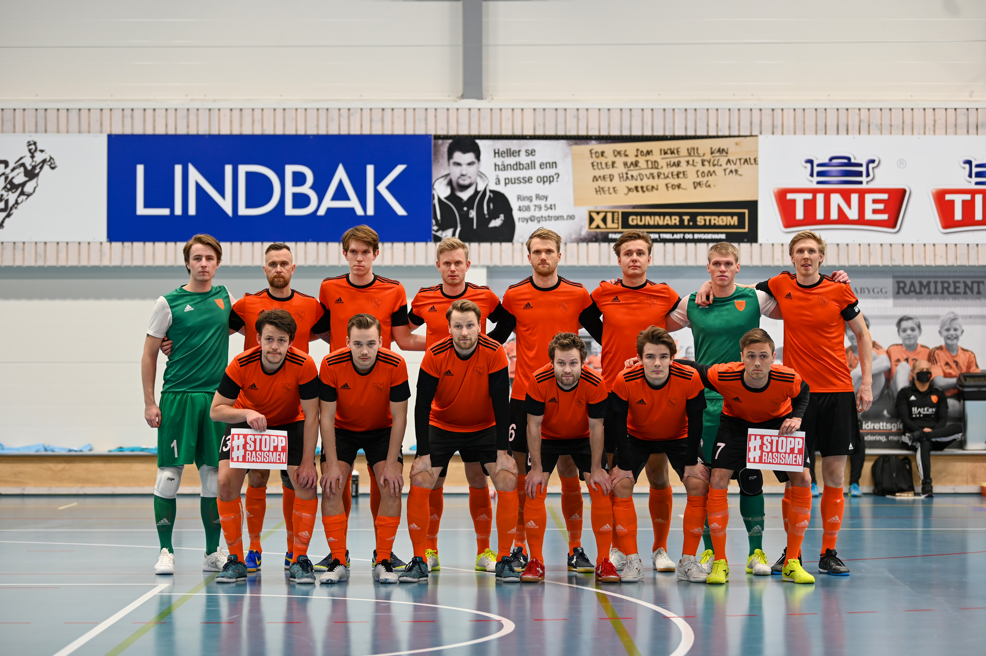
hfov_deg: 20.8
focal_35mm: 98
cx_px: 493
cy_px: 328
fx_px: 2682
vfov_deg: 13.9
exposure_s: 1/160
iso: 400
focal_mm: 98
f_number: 2.8
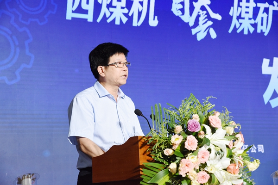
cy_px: 92
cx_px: 139
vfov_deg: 16.1
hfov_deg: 23.9
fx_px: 656
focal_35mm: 85
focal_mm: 85
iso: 2200
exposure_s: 1/160
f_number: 8
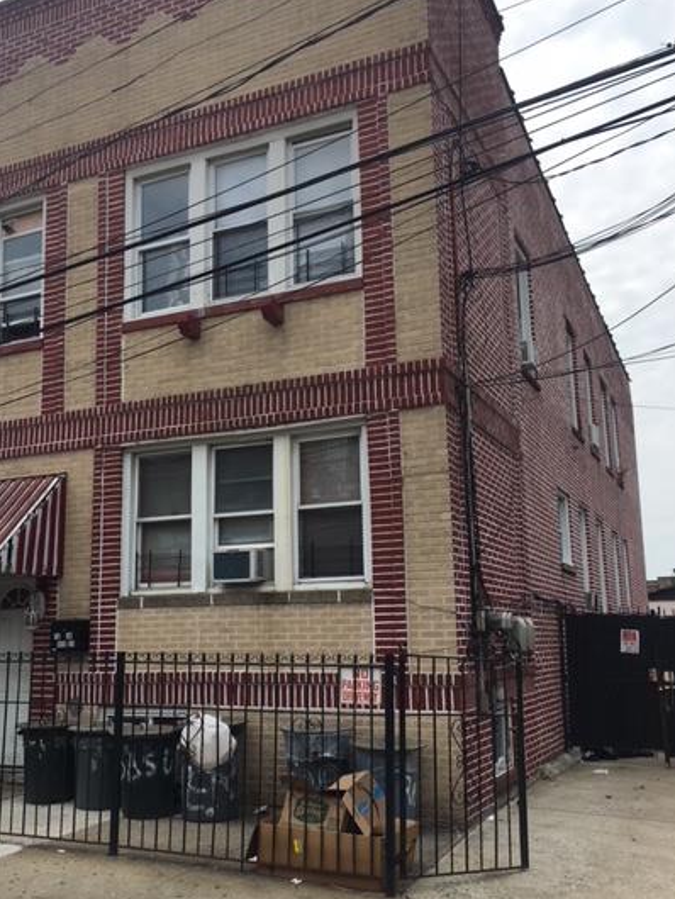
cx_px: 293
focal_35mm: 35
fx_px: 909
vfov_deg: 52.6
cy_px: 482
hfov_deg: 40.7
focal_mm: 4.15
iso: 25
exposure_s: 1/1748
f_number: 2.2
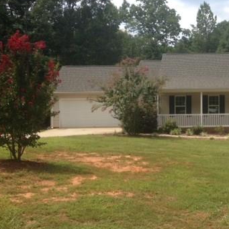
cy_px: 108
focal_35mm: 58
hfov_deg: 28.3
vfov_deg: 29.5
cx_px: 210
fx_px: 434
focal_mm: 4.28
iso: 50
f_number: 2.4
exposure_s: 1/1200
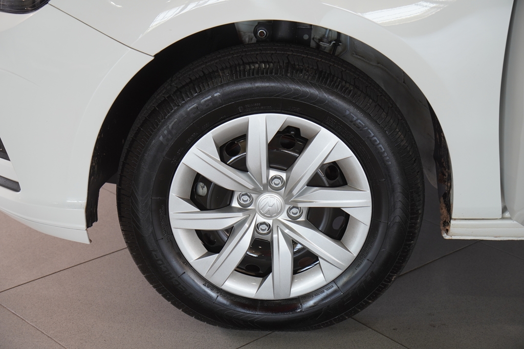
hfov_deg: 27.0
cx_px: 262
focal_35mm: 75
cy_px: 174
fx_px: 1092
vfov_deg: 18.2
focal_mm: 50
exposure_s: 1/80
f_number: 4
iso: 400
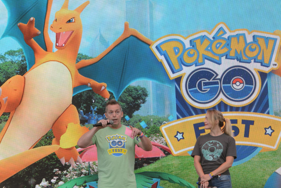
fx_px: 976
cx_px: 140
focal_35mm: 125
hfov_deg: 16.4
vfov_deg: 11.0
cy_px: 94
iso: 125
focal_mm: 125
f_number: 5.6
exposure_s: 1/200
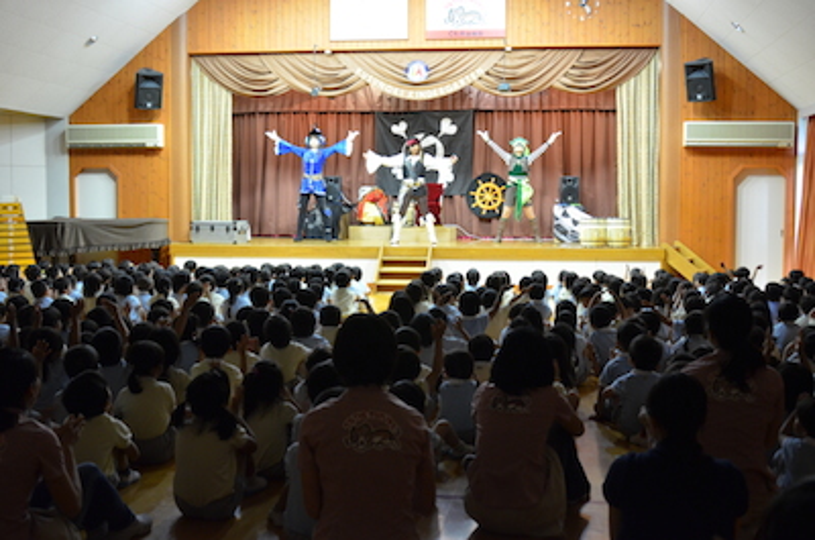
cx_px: 408
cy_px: 270
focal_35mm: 48
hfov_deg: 41.2
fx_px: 1084
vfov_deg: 28.0
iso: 1250
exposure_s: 1/30
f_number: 3.5
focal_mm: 32
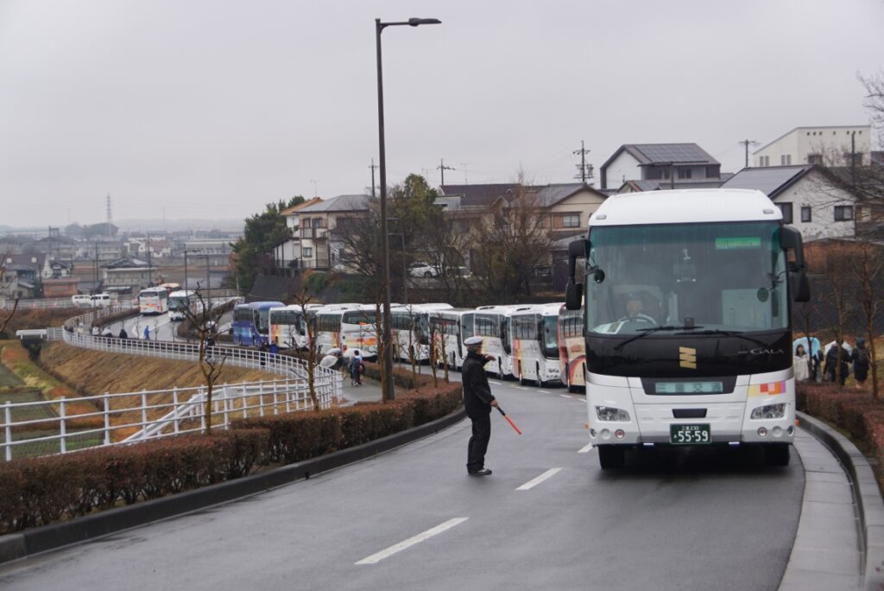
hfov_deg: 19.4
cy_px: 296
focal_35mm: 105
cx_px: 442
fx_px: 2580
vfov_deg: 13.1
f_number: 5.6
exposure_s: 1/125
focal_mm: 70
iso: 100
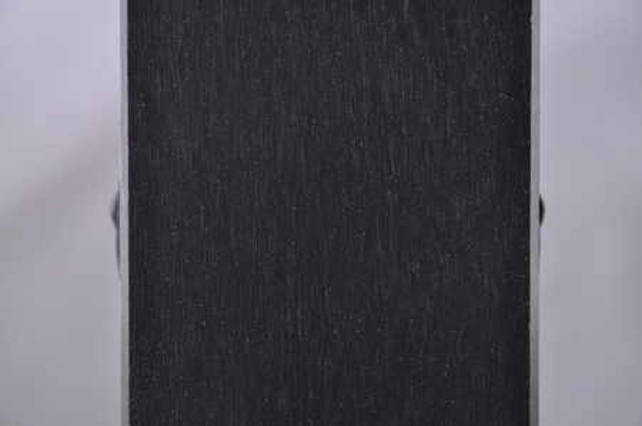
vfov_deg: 8.7
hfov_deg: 13.1
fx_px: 2806
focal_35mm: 158
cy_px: 213
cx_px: 321
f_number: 9.5
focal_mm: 105
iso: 3200
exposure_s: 1/125
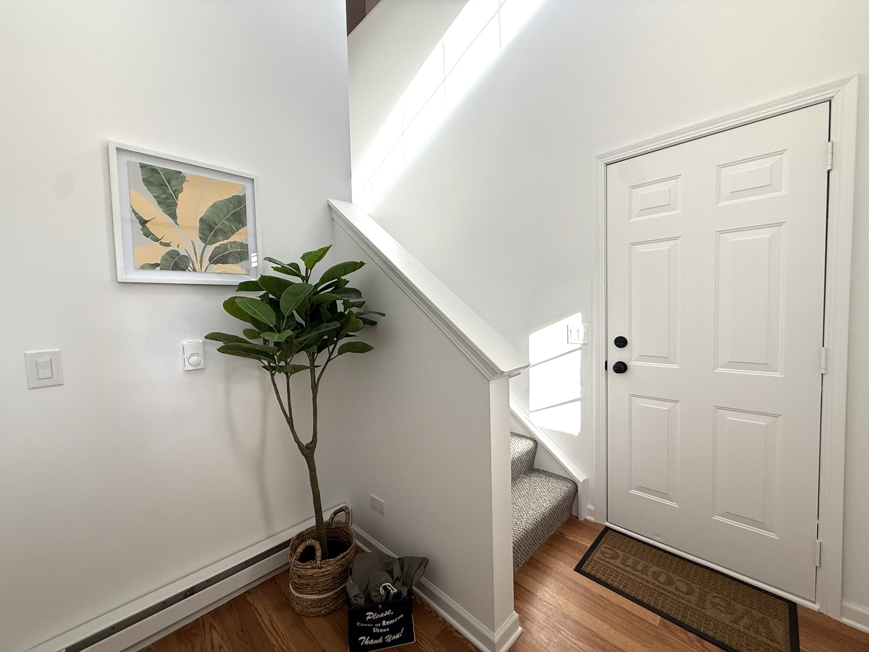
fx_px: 351
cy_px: 326
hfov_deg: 102.1
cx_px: 434
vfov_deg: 85.7
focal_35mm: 14
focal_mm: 2.22
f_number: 2.2
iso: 64
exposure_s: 1/156
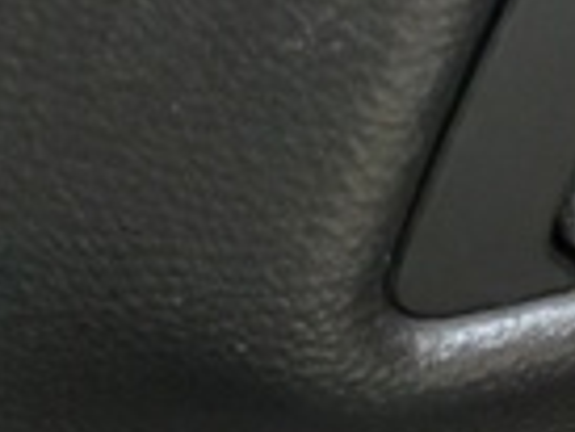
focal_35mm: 172
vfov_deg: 8.6
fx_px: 2860
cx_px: 1628
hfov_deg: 9.4
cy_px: 126
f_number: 1.7
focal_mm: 6.3
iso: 1250
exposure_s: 1/24
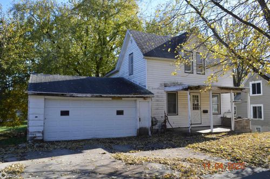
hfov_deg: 67.4
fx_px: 202
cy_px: 90
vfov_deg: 47.8
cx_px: 135
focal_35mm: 27
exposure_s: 1/125
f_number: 5.6
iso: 100
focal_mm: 18
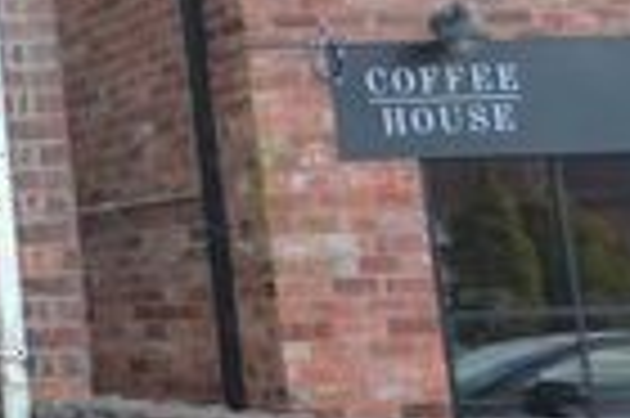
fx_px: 1442
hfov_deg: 19.1
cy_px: 11
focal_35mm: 82
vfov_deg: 16.2
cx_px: -486
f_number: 3.2
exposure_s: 1/200
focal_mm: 11
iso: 100
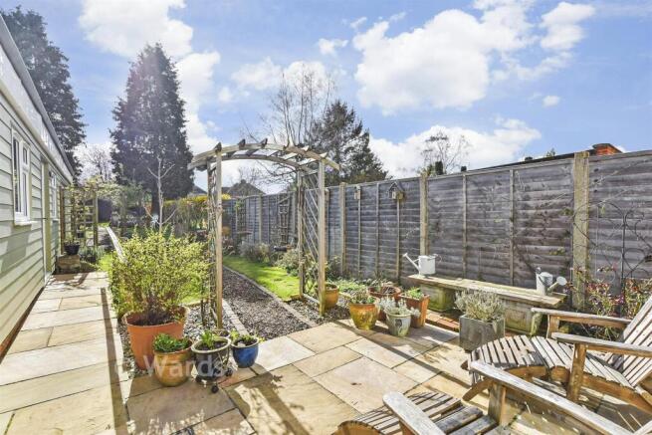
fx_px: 272
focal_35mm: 15
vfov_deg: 77.4
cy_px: 218
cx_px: 326
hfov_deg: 100.4
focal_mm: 10
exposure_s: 1/800
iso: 320
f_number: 8
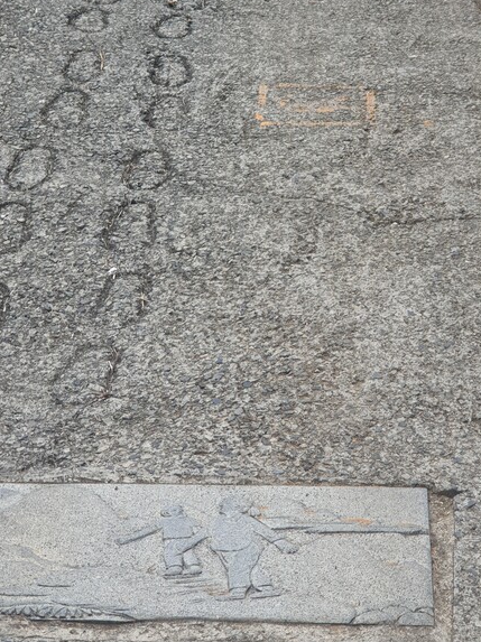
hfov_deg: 15.9
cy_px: 166
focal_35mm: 93
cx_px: 262
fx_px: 1725
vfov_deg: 20.9
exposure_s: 1/262
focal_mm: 6
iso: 100
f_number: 2.4
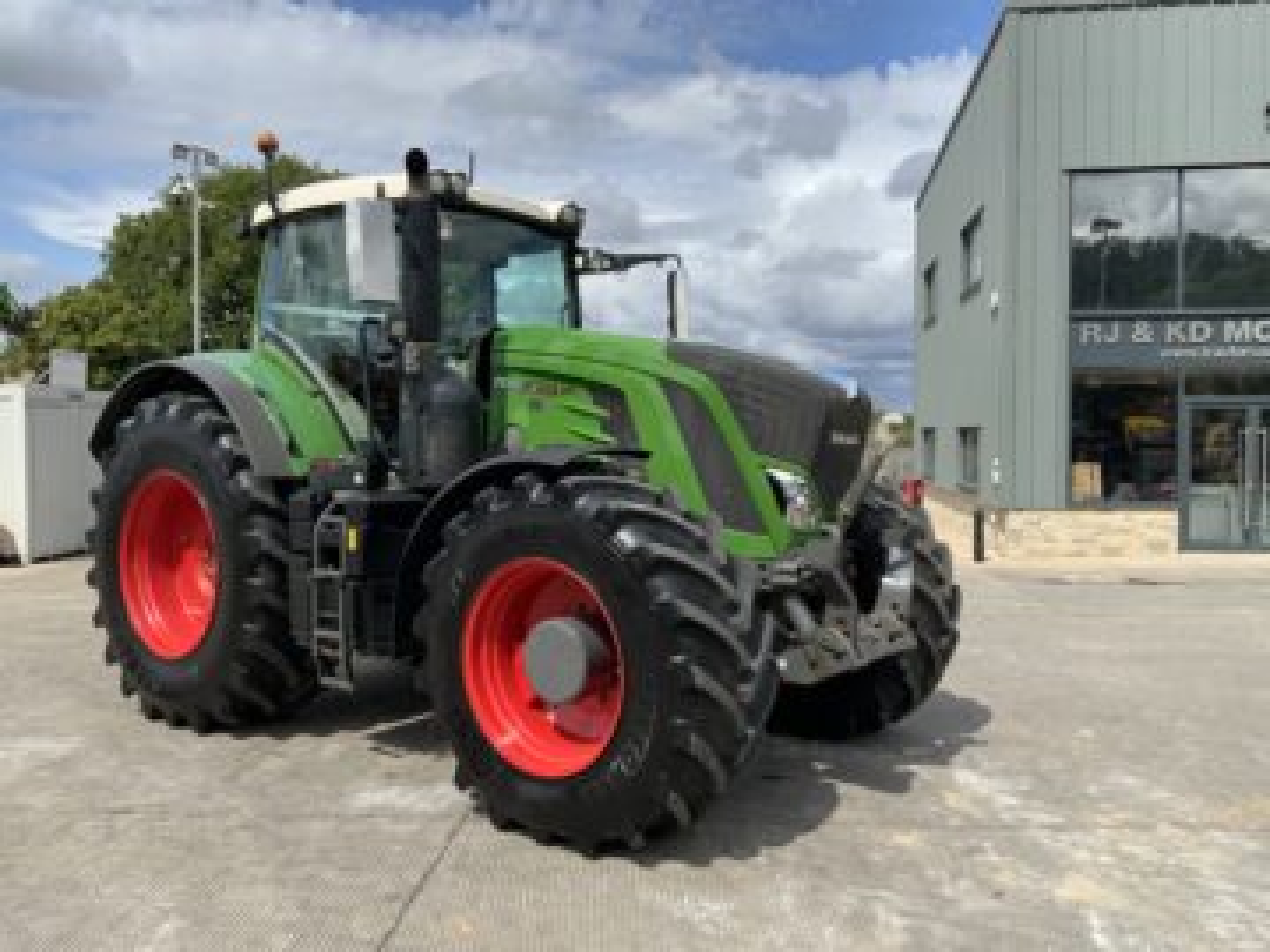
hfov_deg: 61.7
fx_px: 1064
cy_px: 476
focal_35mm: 29
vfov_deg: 48.2
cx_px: 635
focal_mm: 3
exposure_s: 1/2320
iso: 16
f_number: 1.8
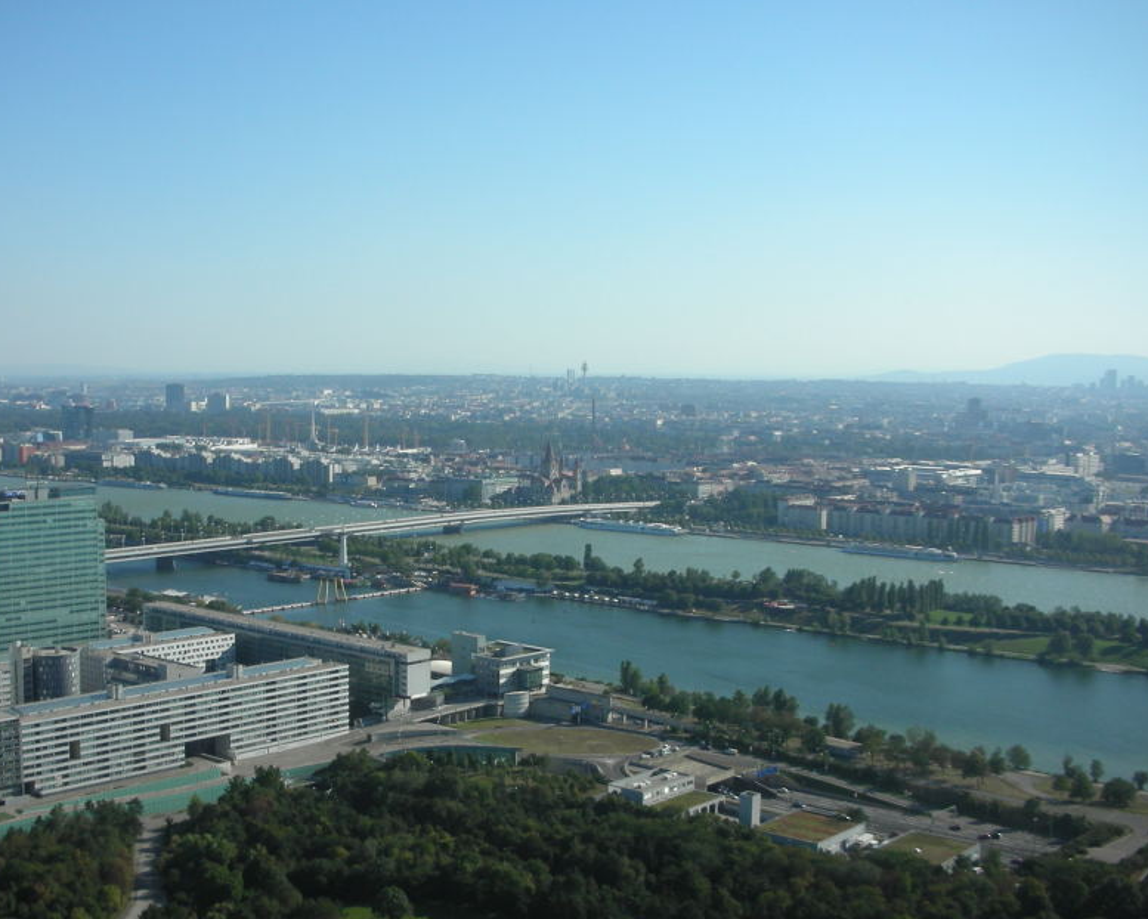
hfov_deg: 40.9
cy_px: 529
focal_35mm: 45
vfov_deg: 33.4
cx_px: 433
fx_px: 1529
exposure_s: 1/106
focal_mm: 5.8
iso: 50
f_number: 8.5
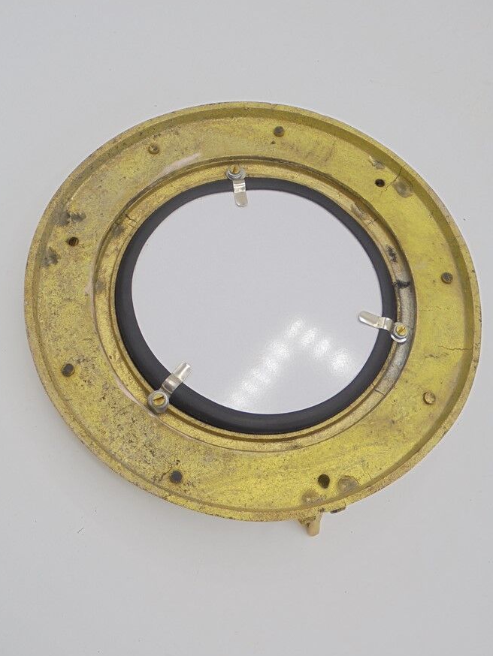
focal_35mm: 35
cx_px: 242
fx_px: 664
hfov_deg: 40.7
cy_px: 331
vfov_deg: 52.6
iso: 100
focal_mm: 6.1
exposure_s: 1/320
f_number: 4
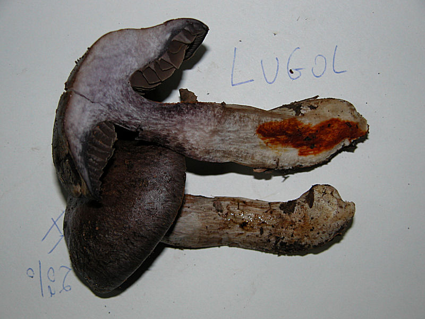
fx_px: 761
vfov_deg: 23.7
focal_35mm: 62
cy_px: 160
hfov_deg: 31.2
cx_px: 212
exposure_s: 1/60.3
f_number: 3.2
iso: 100
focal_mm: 15.7
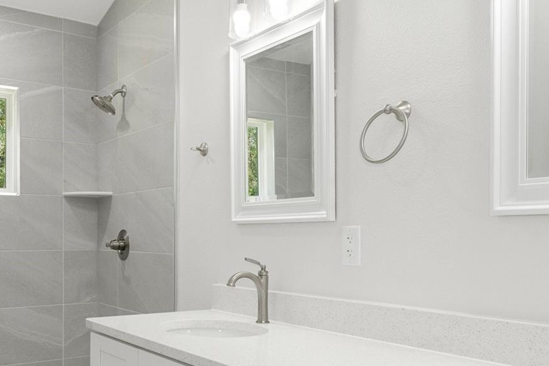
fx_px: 548
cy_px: 272
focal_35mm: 36
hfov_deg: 52.9
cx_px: 220
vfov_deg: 36.1
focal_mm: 13
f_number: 8
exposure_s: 1/15
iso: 640
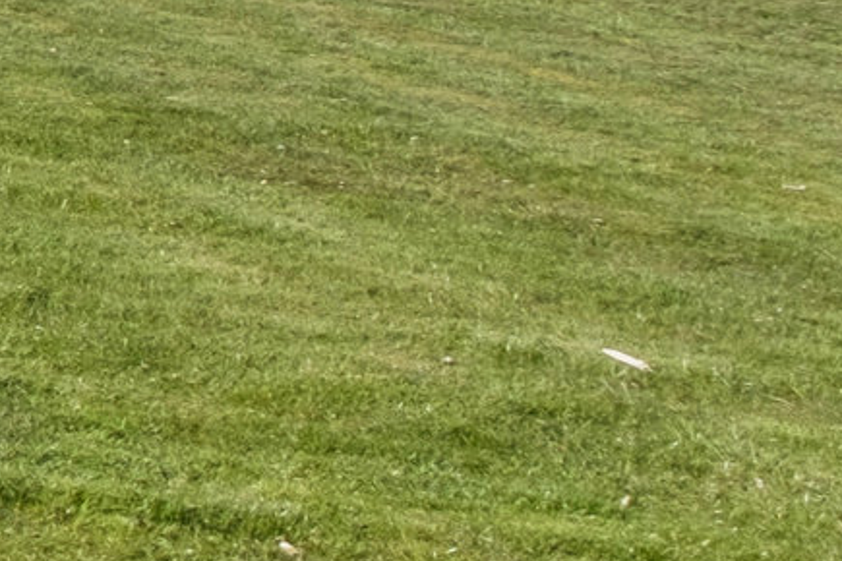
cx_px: -2052
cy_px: -621
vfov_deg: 10.1
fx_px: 2900
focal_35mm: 124
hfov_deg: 9.7
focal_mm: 11.9
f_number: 8
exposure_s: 1/550
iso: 200
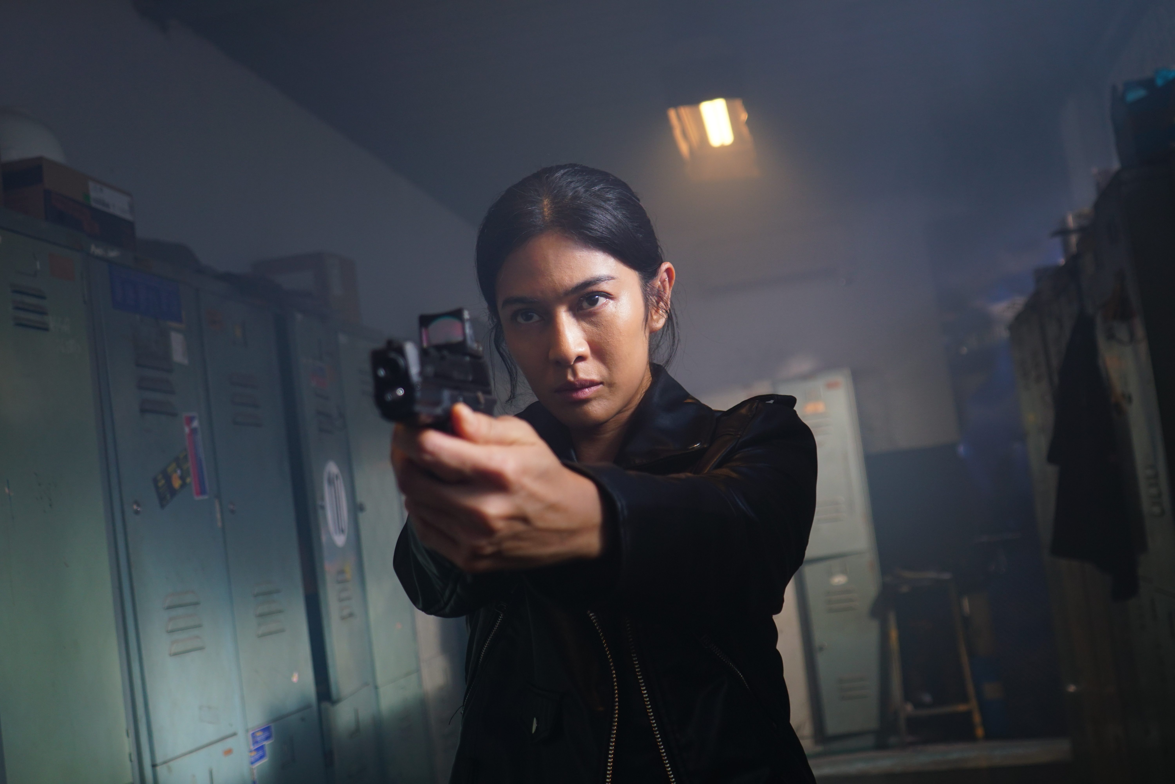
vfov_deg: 31.9
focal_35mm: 42
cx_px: 588
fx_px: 1371
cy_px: 392
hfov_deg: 46.4
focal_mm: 28
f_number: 3.5
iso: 400
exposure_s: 1/100
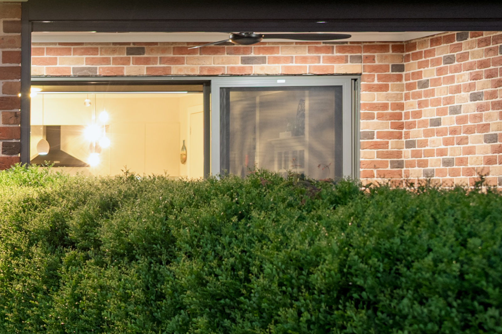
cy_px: 225
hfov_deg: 16.0
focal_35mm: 113
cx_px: -337
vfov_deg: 12.1
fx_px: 1575
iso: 400
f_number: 5
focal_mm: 30
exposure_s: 1
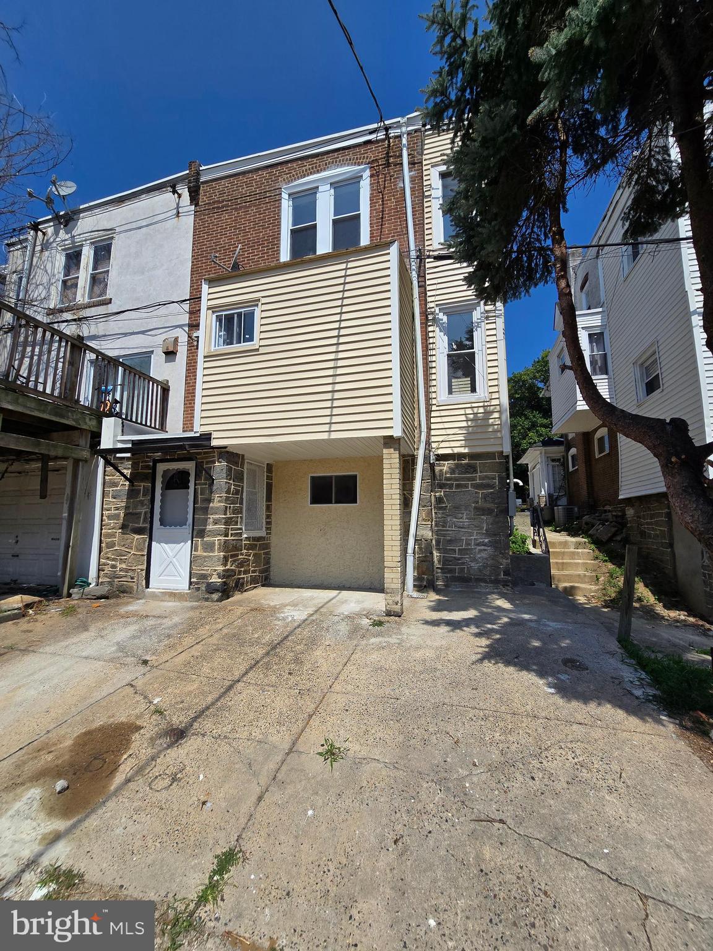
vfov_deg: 106.2
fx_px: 357
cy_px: 476
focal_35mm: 13
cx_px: 356
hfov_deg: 89.9
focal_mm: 2.2
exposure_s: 1/4176
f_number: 2.2
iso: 50
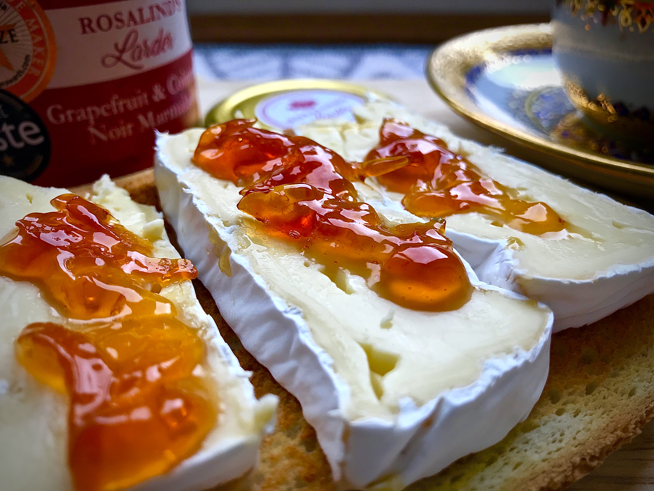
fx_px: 529
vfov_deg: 49.7
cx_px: 327
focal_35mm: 28
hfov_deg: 63.4
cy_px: 246
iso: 20
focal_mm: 3.99
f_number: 1.8
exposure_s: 1/100
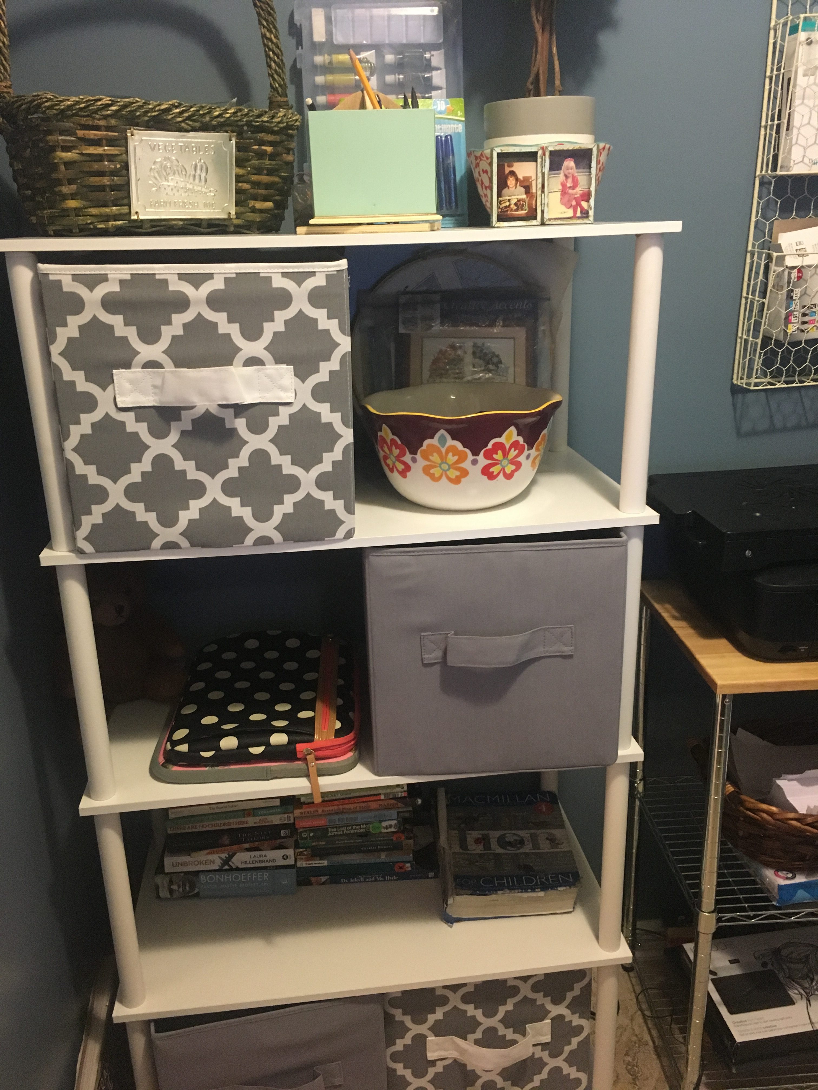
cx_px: 409
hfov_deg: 48.2
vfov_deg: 61.7
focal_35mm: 29
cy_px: 545
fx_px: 914
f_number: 2.2
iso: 200
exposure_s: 1/17
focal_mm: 4.15
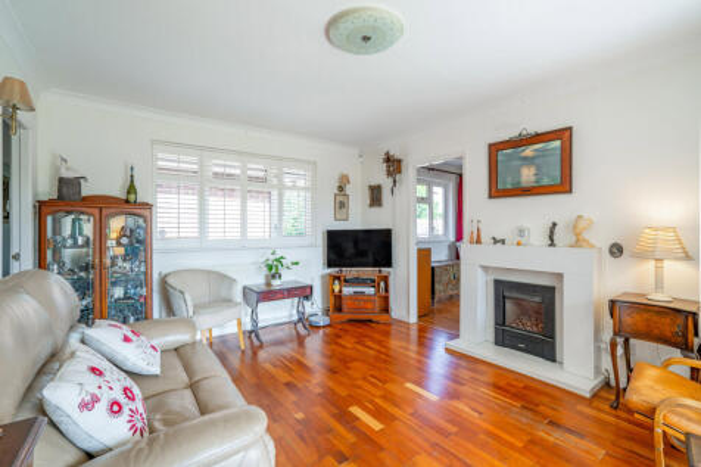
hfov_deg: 96.8
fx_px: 311
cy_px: 234
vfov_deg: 73.7
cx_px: 350
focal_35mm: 16
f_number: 10
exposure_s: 1/8
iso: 100
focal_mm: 16
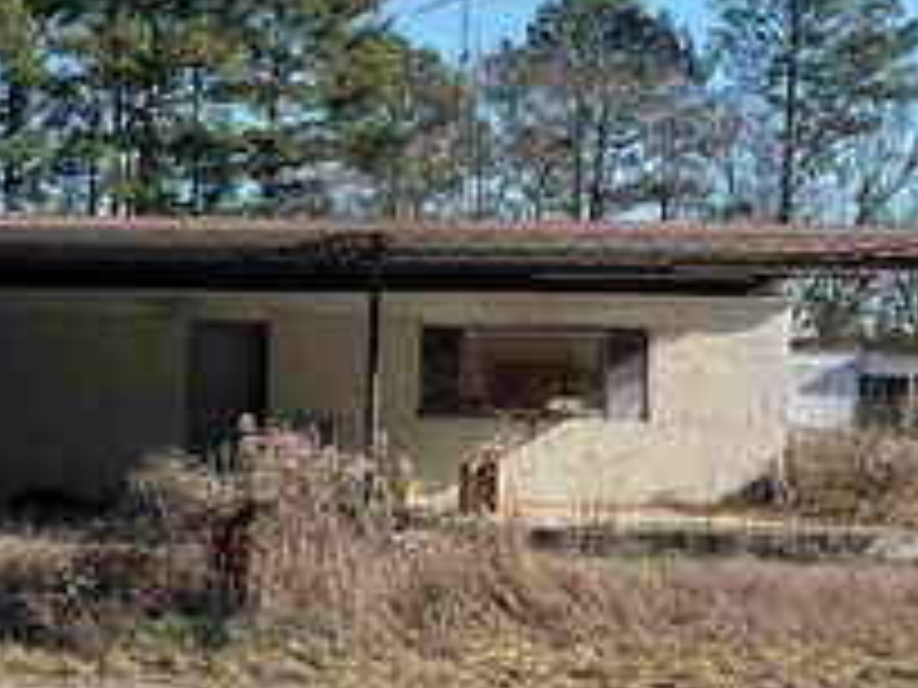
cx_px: -108
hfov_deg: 25.3
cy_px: 461
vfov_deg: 20.6
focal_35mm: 71
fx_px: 1883
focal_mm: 3
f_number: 1.8
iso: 16
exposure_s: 1/1250
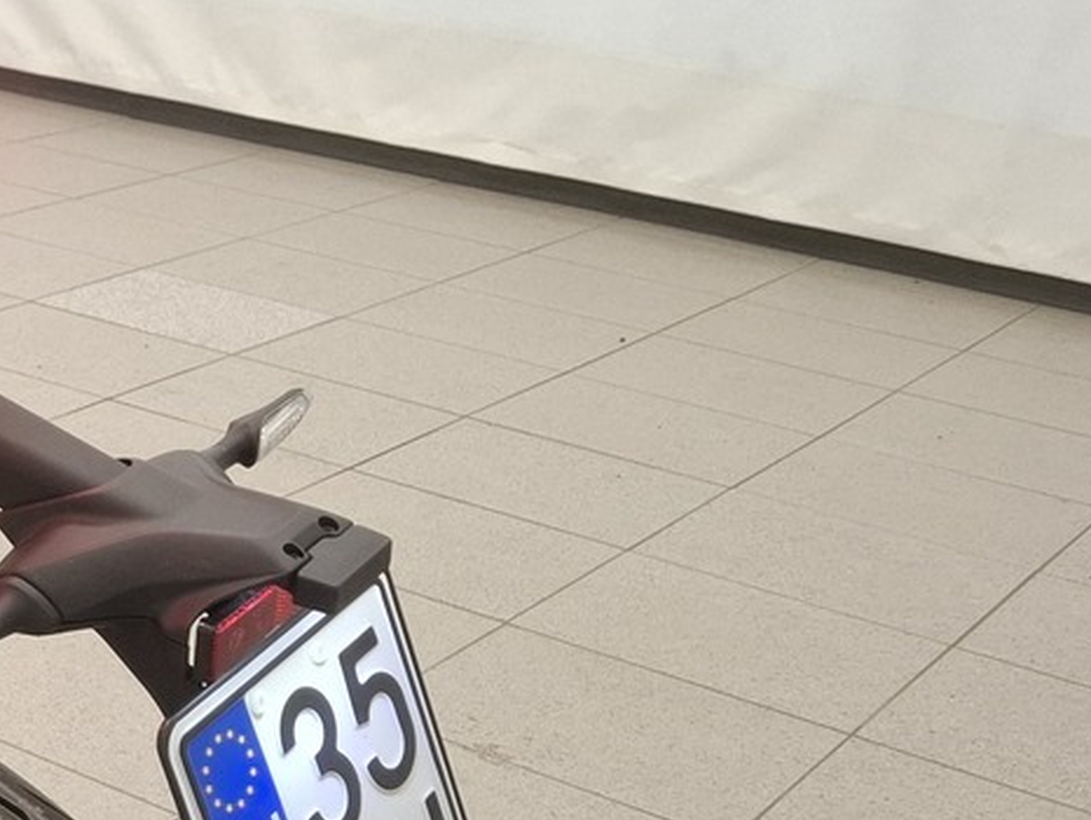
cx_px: -527
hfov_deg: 22.6
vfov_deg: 20.6
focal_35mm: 71
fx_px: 2239
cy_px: 626
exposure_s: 1/100
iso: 160
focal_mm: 5.54
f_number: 1.8
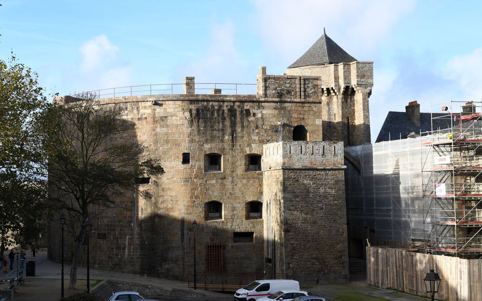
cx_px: 237
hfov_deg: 38.9
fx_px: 683
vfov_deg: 24.9
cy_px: 147
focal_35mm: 52
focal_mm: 50
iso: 100
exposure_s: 1/200
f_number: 8
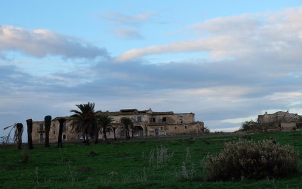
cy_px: 128
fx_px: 535
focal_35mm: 65
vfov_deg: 19.9
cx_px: 194
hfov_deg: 31.3
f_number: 5.6
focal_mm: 32.9
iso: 400
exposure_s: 1/320
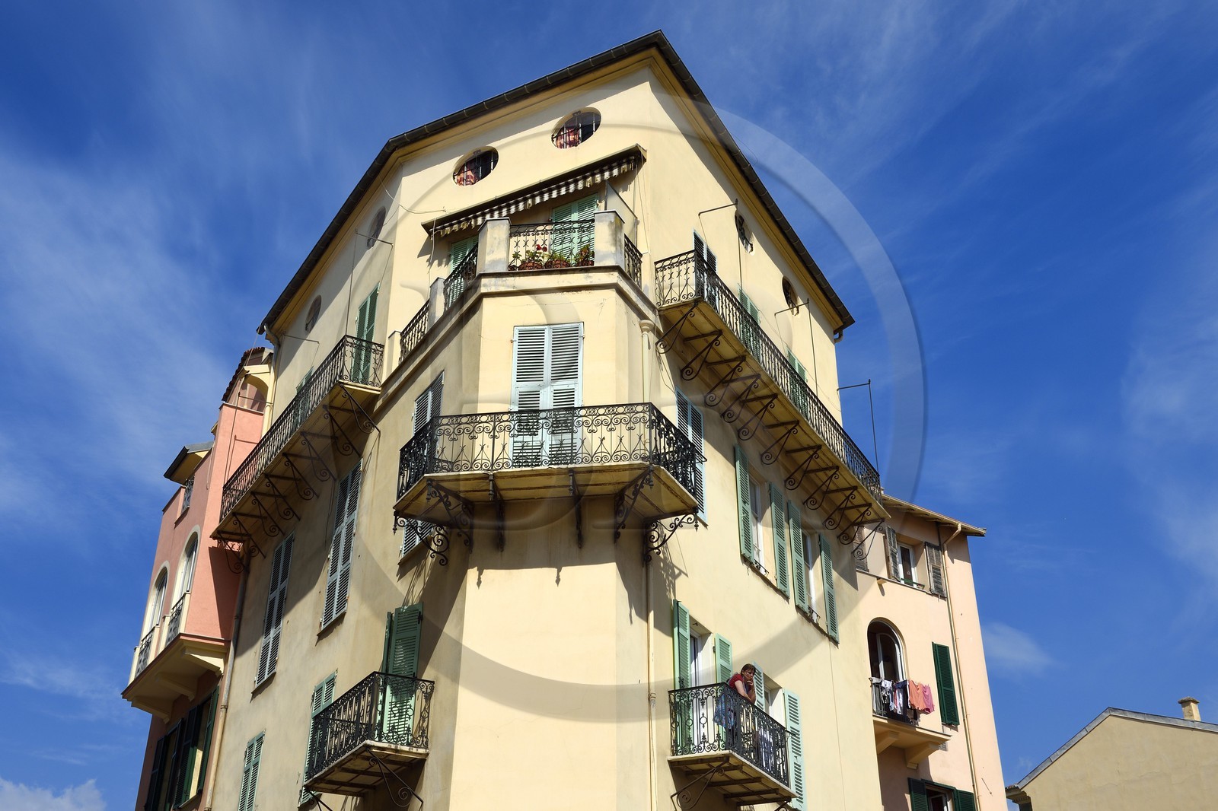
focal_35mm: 40
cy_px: 406
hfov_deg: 48.5
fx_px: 1353
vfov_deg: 33.4
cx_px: 609
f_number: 16
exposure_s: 1/250
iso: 200
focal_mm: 40
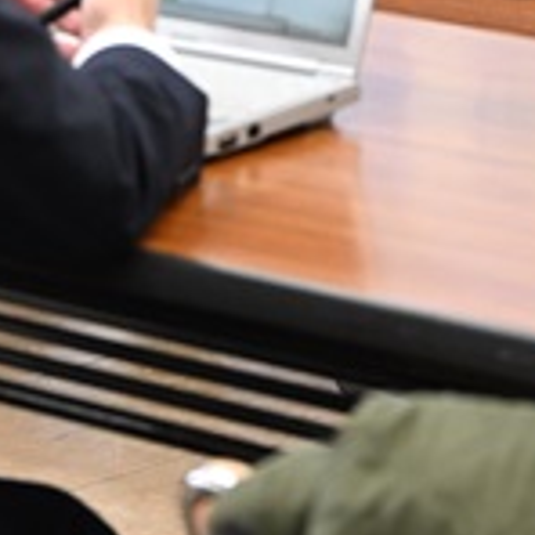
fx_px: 5281
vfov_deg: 5.8
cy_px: -211
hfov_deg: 5.7
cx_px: -228
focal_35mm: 302
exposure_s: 1/60
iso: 1600
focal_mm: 75
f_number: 6
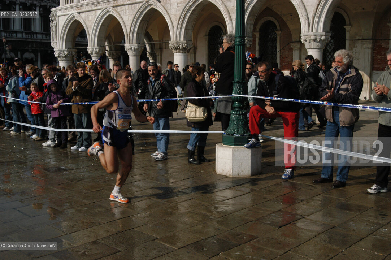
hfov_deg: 46.4
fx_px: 456
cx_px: 196
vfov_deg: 31.8
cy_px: 130
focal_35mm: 42
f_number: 13
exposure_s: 1/640
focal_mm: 28
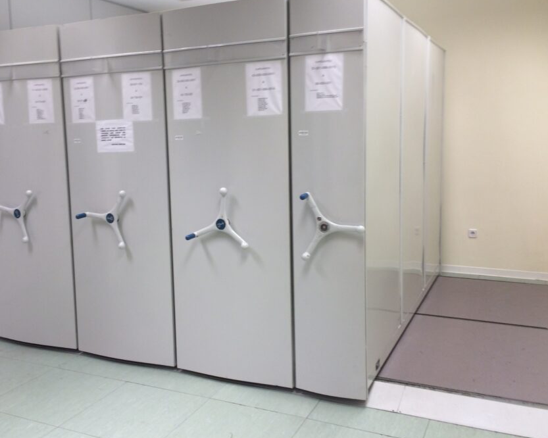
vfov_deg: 41.1
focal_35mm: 36
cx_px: 242
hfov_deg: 50.2
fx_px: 584
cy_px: 203
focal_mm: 4.12
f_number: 2.2
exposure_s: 1/60
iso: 50
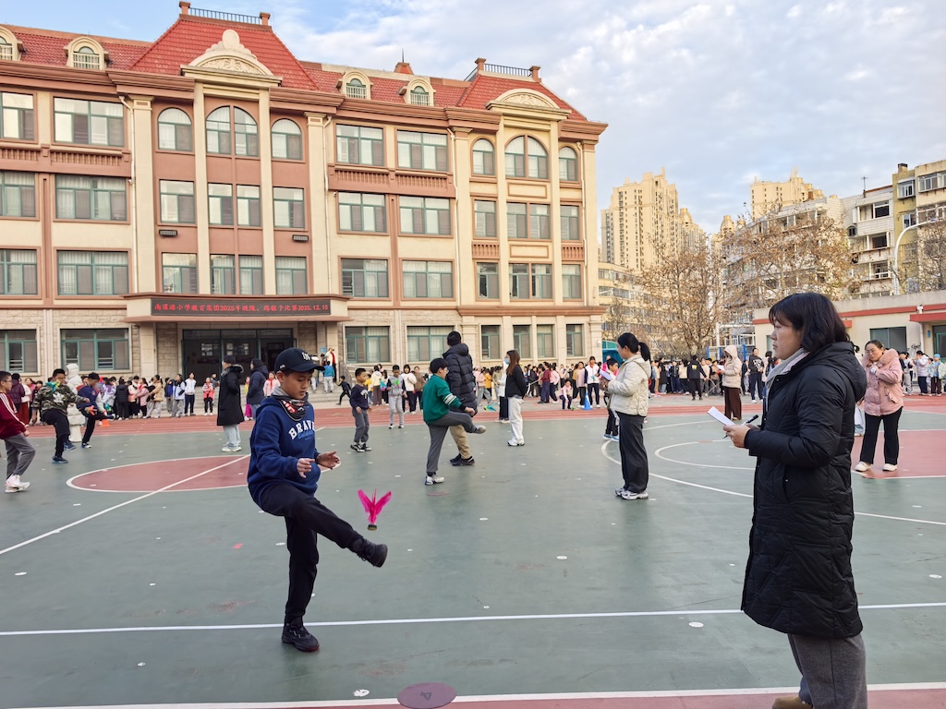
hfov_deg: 65.3
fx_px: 738
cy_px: 354
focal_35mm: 27
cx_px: 473
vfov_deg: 51.4
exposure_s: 1/340
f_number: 2
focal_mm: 6.98
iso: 50
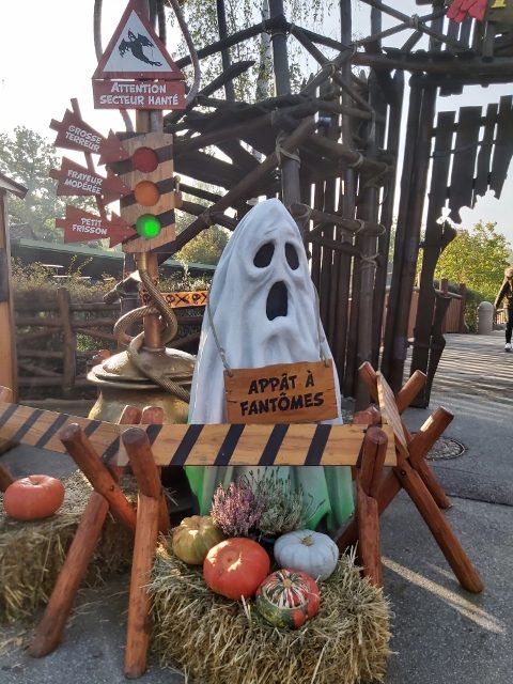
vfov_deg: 67.3
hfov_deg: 53.1
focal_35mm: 26
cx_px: 256
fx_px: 514
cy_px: 342
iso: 64
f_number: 1.7
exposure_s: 1/591
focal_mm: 3.92
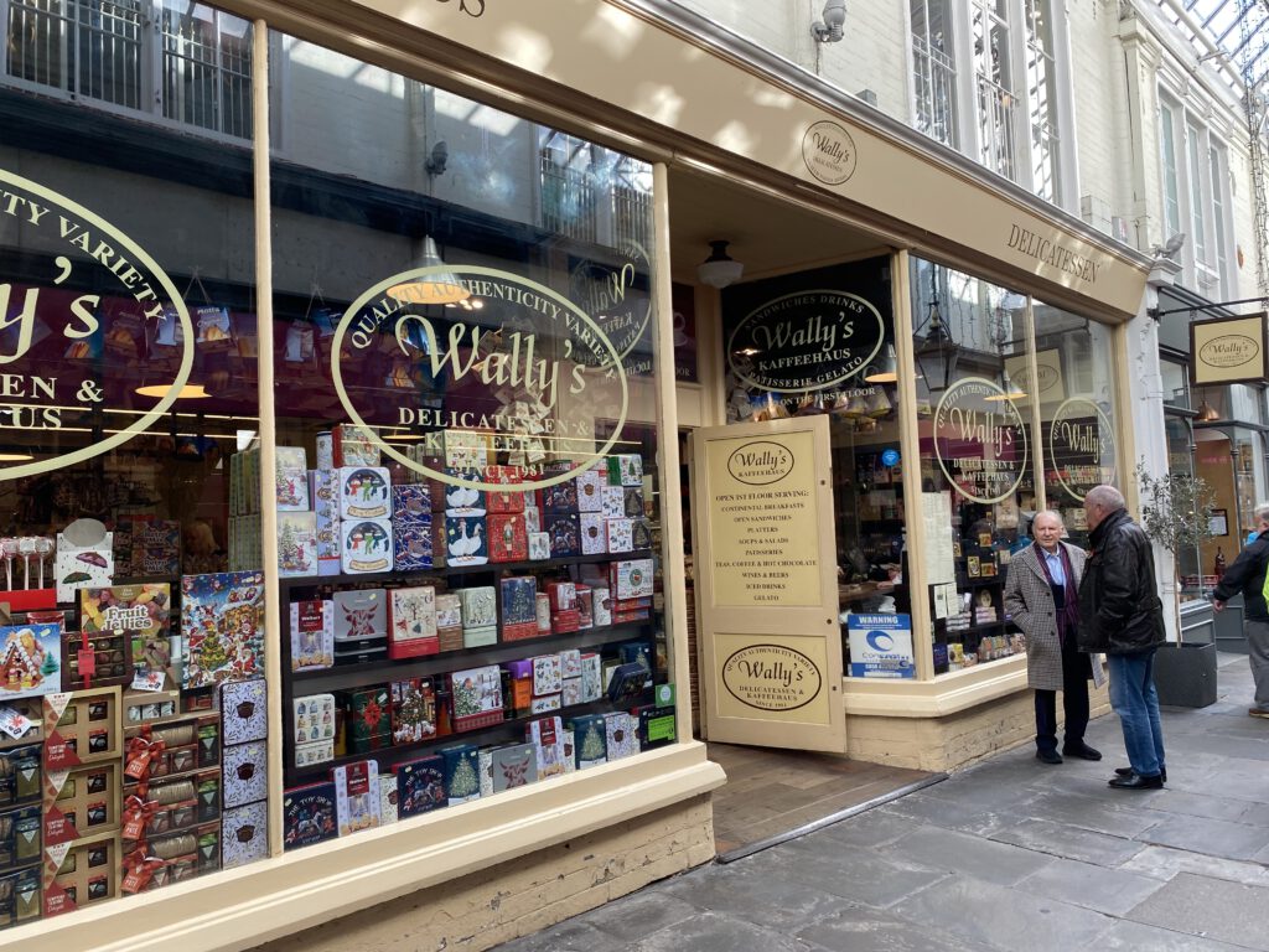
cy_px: 476
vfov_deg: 53.1
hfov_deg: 67.3
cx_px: 634
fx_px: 953
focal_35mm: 26
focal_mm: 4.25
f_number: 1.8
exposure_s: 1/122
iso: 40
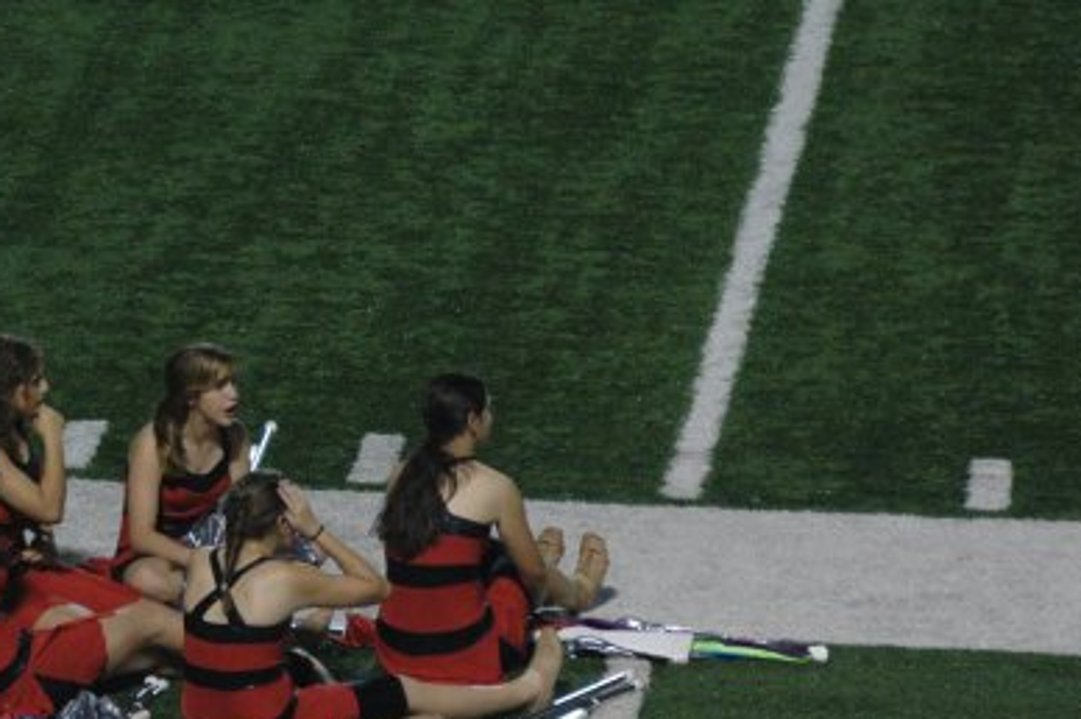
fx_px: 11131
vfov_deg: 3.7
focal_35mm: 371
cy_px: 496
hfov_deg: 5.6
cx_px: 231
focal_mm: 120
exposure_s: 1/60
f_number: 5.6
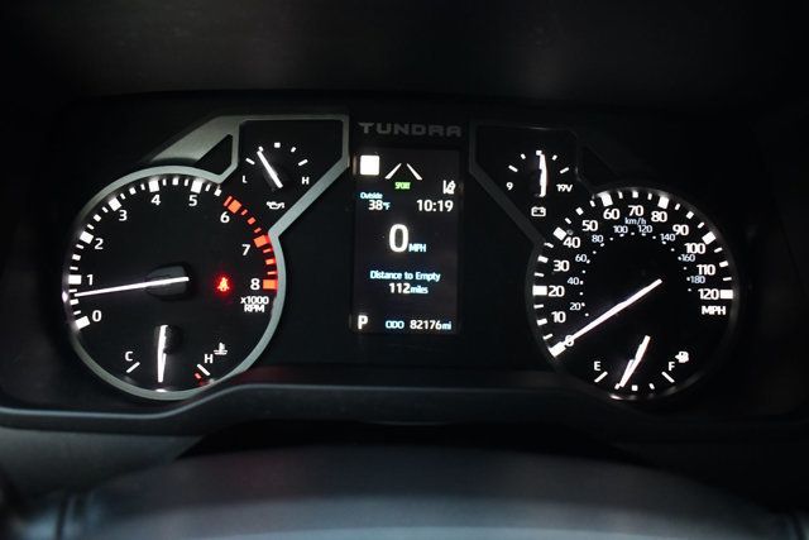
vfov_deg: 48.0
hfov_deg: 67.4
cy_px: 270
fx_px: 607
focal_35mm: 27
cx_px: 404
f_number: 3.5
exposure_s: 1/60
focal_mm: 18
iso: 3200
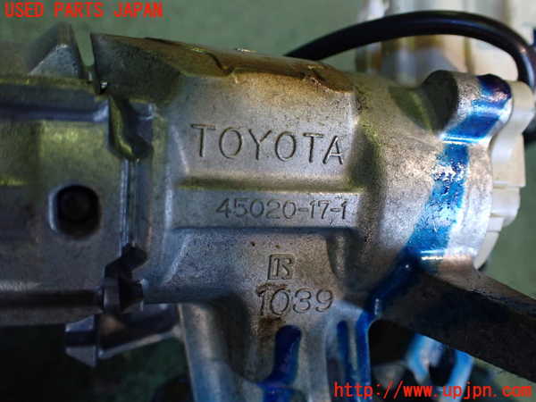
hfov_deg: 60.0
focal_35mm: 30
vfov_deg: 46.8
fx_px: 465
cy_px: 201
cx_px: 268
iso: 500
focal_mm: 5.4
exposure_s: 1/125
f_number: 2.3
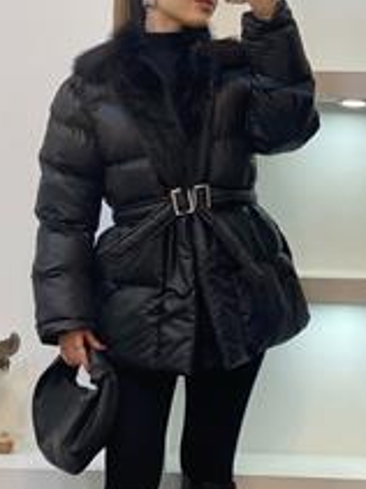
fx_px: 1439
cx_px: 164
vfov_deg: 19.2
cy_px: 312
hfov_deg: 14.5
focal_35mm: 102
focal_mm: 6
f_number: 2
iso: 100
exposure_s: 1/100
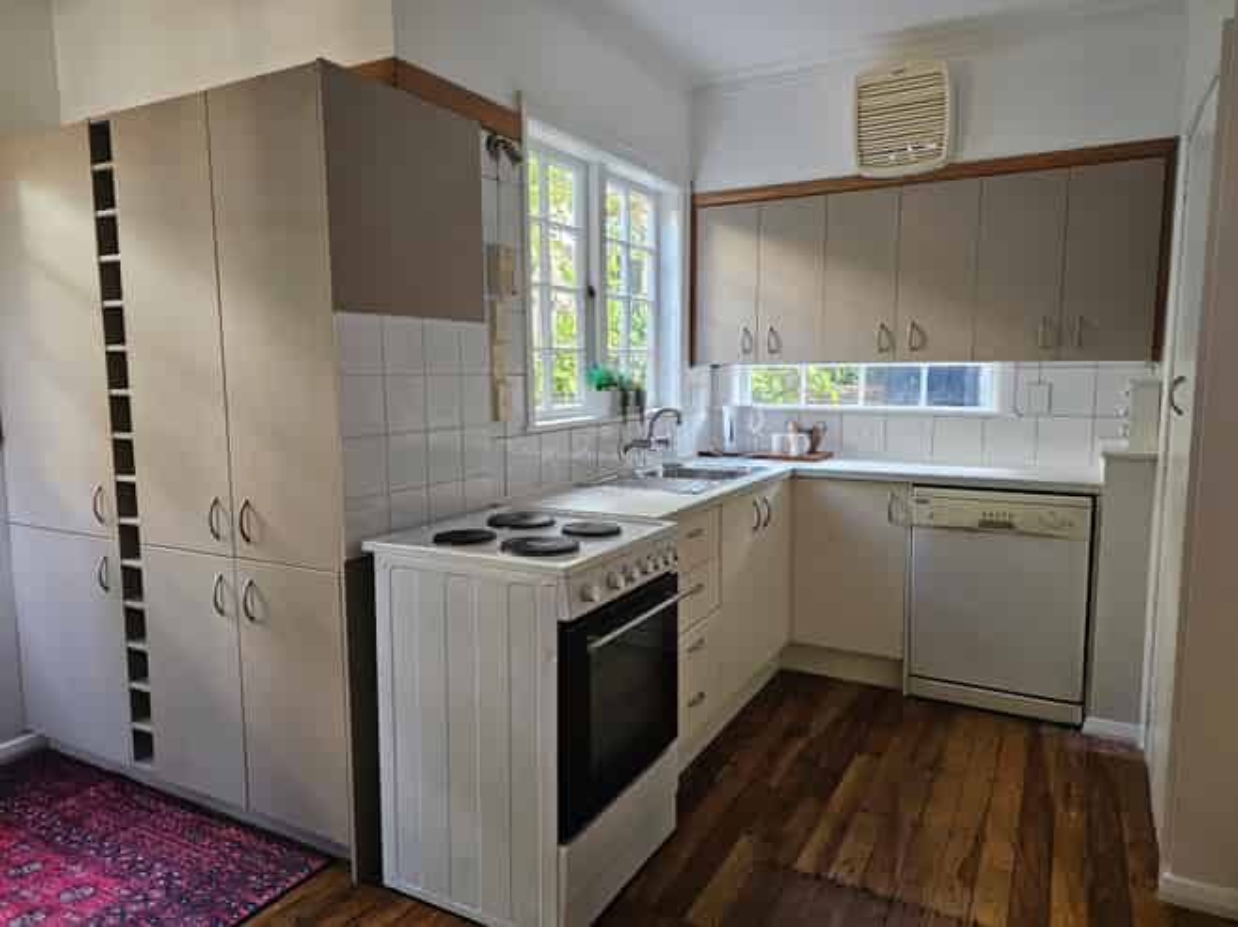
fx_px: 822
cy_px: 464
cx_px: 619
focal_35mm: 23
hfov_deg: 73.9
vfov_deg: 58.8
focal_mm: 6.3
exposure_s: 1/100
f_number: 1.7
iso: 400
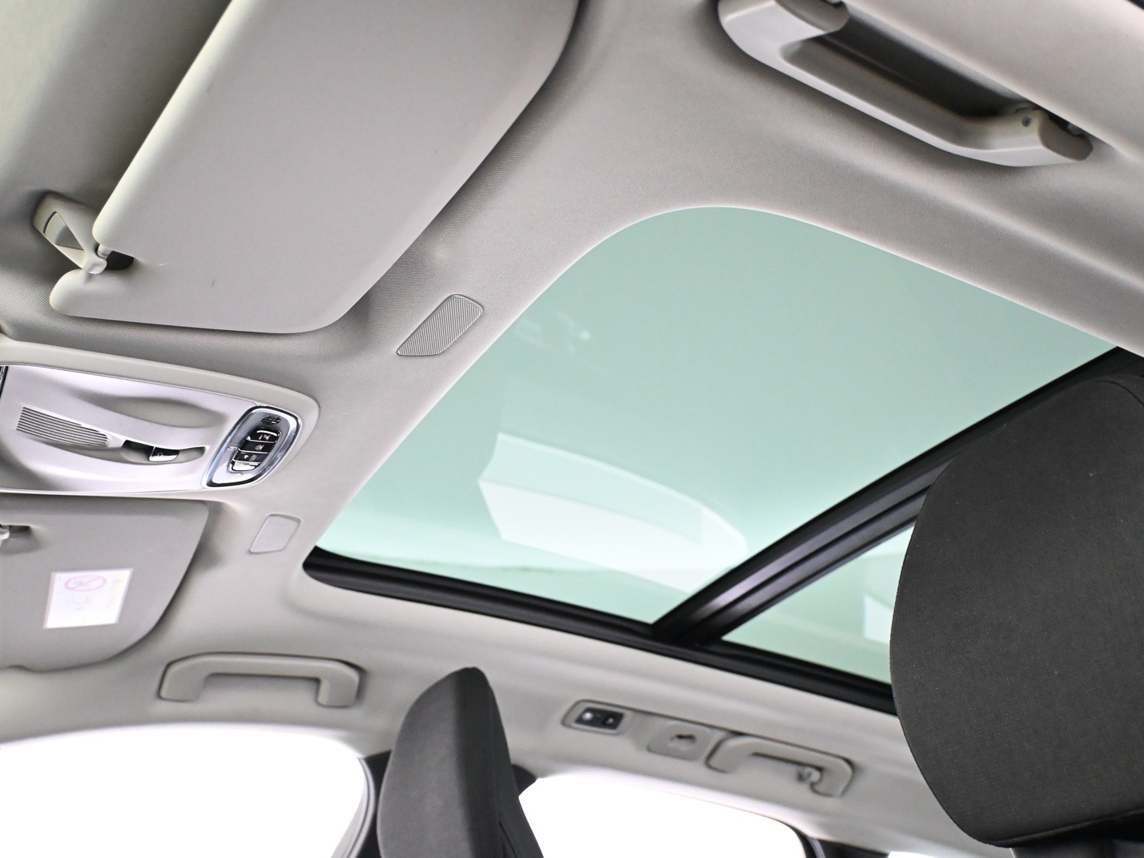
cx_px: 546
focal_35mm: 36
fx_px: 1190
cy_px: 431
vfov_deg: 39.7
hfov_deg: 51.3
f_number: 4
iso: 5600
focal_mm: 22
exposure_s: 1/40
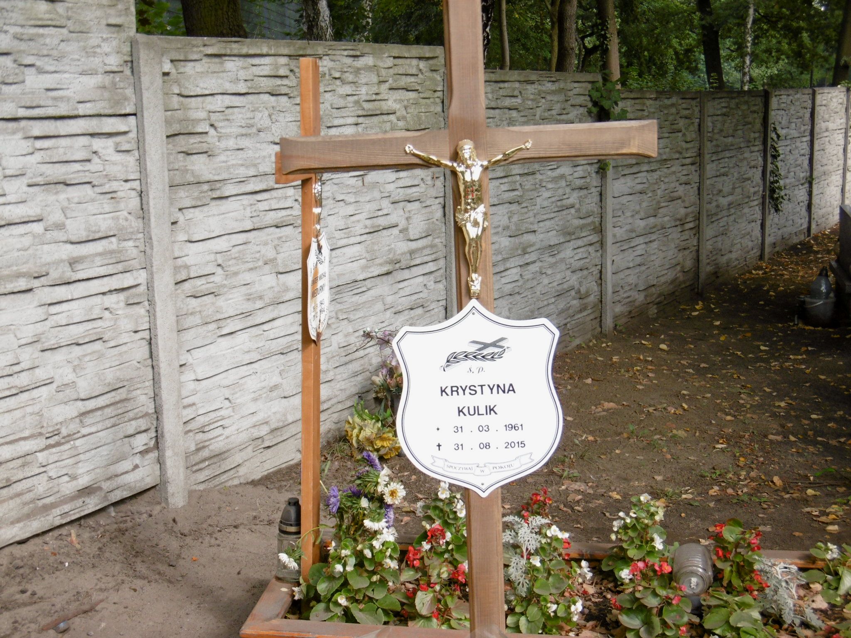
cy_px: 319
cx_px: 426
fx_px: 1254
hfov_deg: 37.5
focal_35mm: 51
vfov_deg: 28.6
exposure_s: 1/160
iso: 100
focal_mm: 9.2
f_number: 4
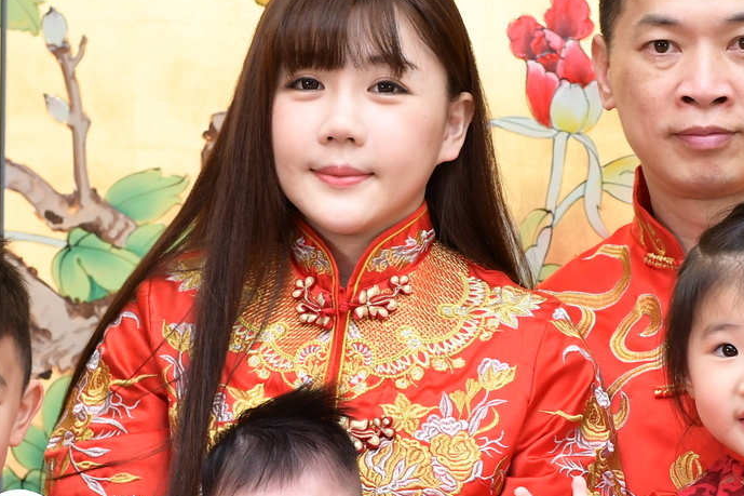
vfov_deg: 11.1
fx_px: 2521
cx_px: 459
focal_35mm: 122
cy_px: 486
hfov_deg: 16.8
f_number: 4.5
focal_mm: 35
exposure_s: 1/200
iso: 1000
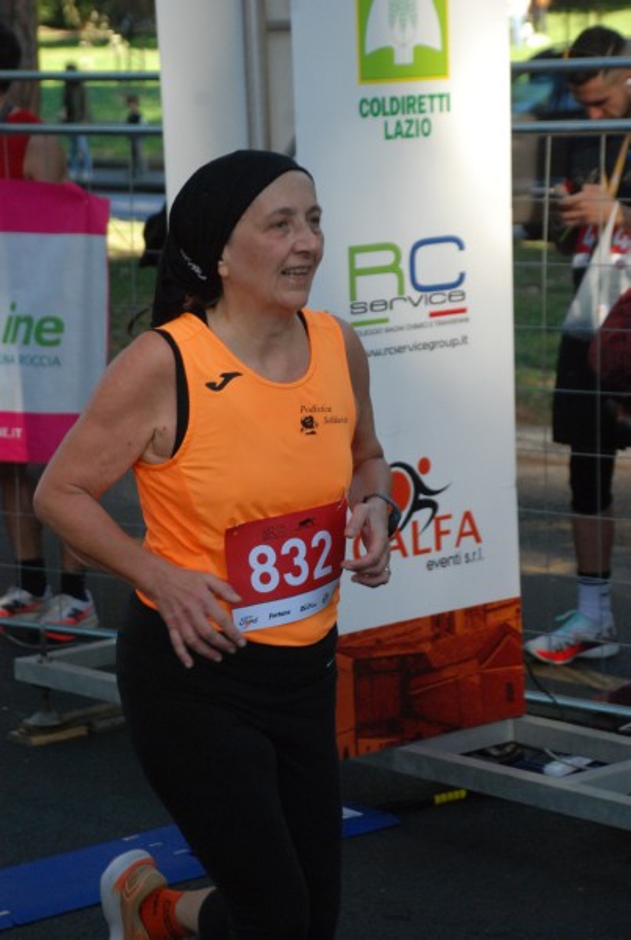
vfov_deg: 19.4
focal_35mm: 105
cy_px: 470
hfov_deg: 13.1
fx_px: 2746
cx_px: 316
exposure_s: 1/500
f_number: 5.6
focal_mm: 70
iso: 1000
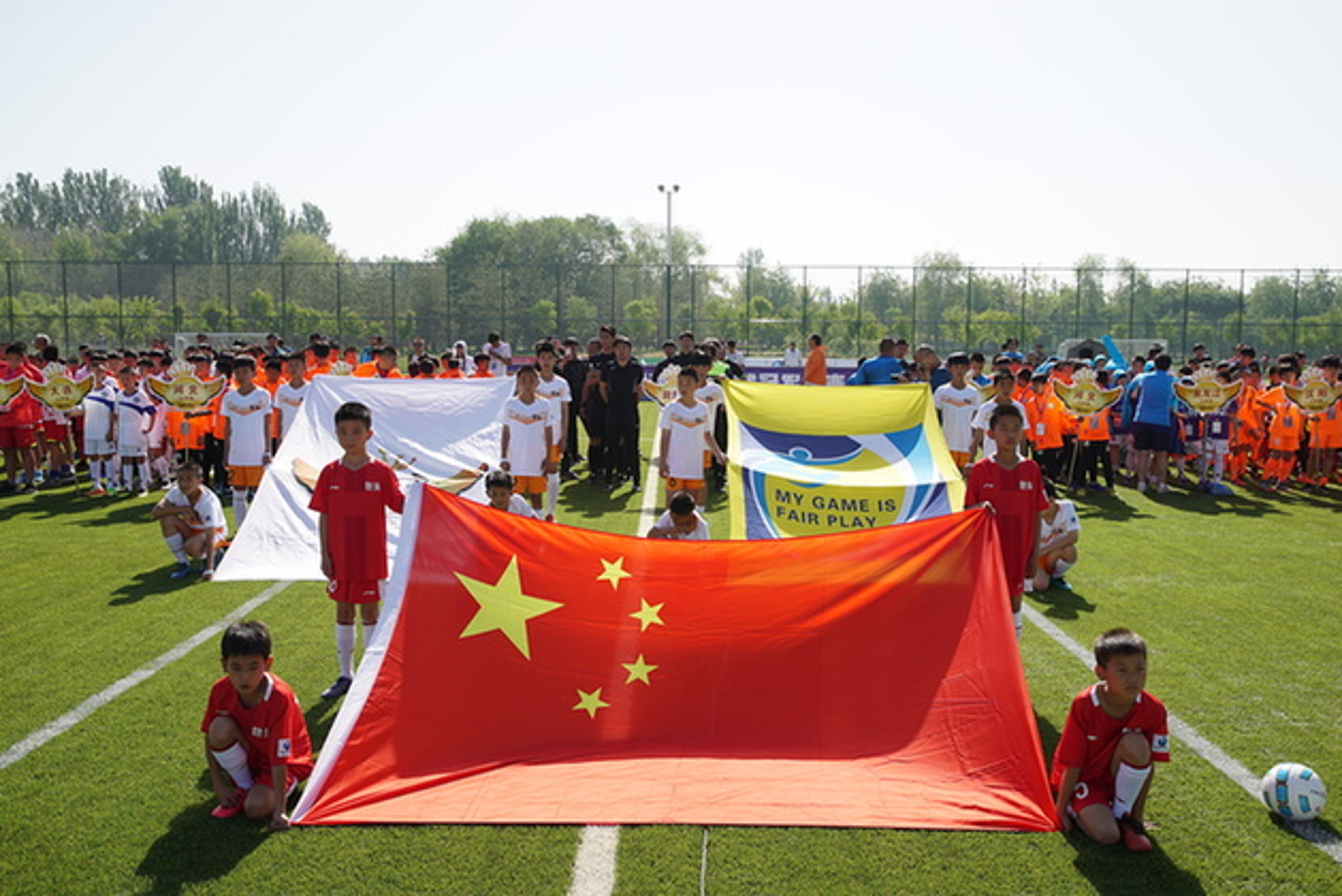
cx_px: 671
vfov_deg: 42.4
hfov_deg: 60.3
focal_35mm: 31
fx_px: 1156
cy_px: 448
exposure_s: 1/400
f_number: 5.6
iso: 100
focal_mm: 31
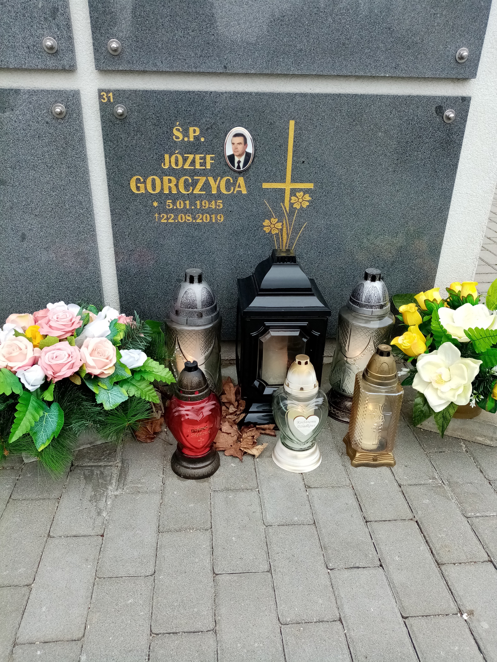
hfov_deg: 53.1
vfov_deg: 67.3
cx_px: 248
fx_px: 498
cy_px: 331
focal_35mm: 26
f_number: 1.8
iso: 131
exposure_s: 1/100
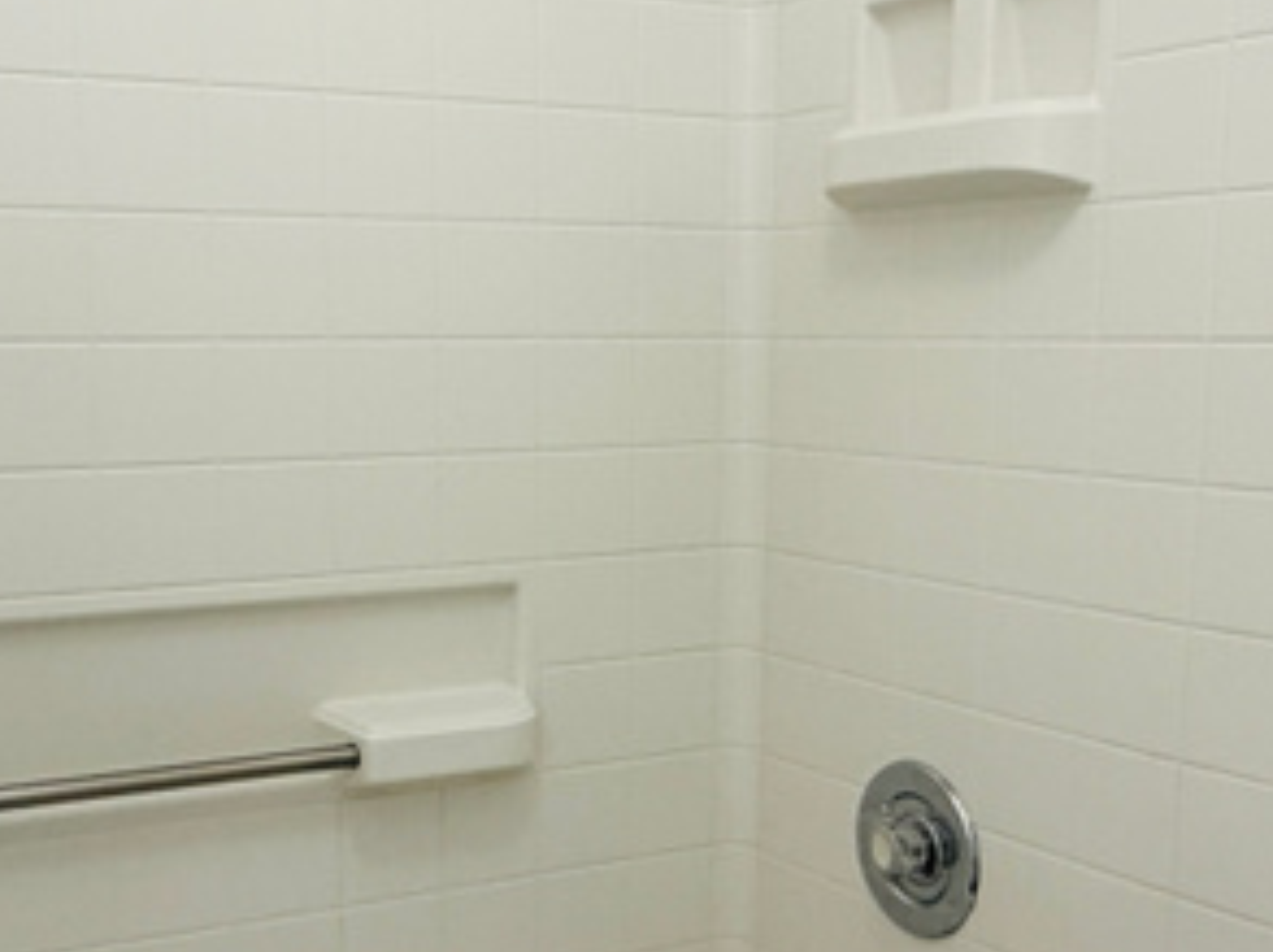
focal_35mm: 49
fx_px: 1800
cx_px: 534
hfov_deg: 38.9
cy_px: 661
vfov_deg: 29.3
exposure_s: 1/60
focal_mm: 2.22
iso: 160
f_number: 2.2
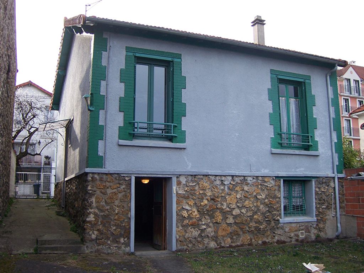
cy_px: 136
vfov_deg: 39.7
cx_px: 182
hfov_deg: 51.4
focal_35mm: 36
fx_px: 379
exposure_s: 1/320
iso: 80
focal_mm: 6.2
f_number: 2.8
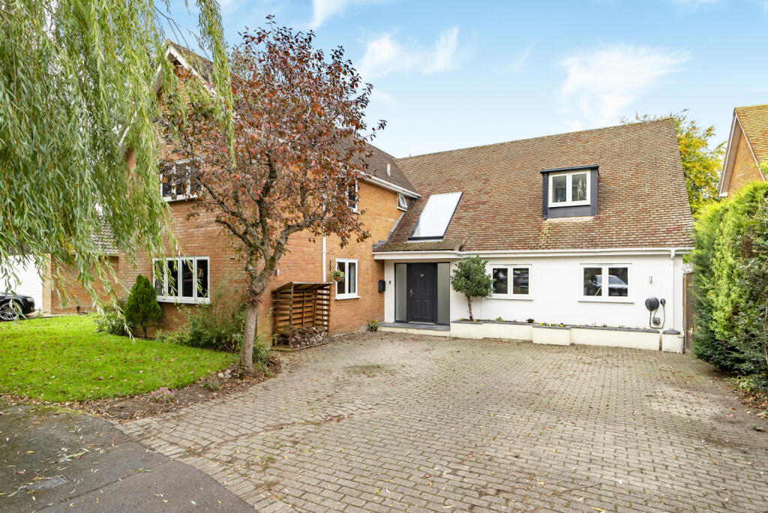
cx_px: 384
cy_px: 256
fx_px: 384
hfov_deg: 90.0
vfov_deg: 67.5
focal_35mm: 18
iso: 80
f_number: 4.5
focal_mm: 18
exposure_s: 1/80
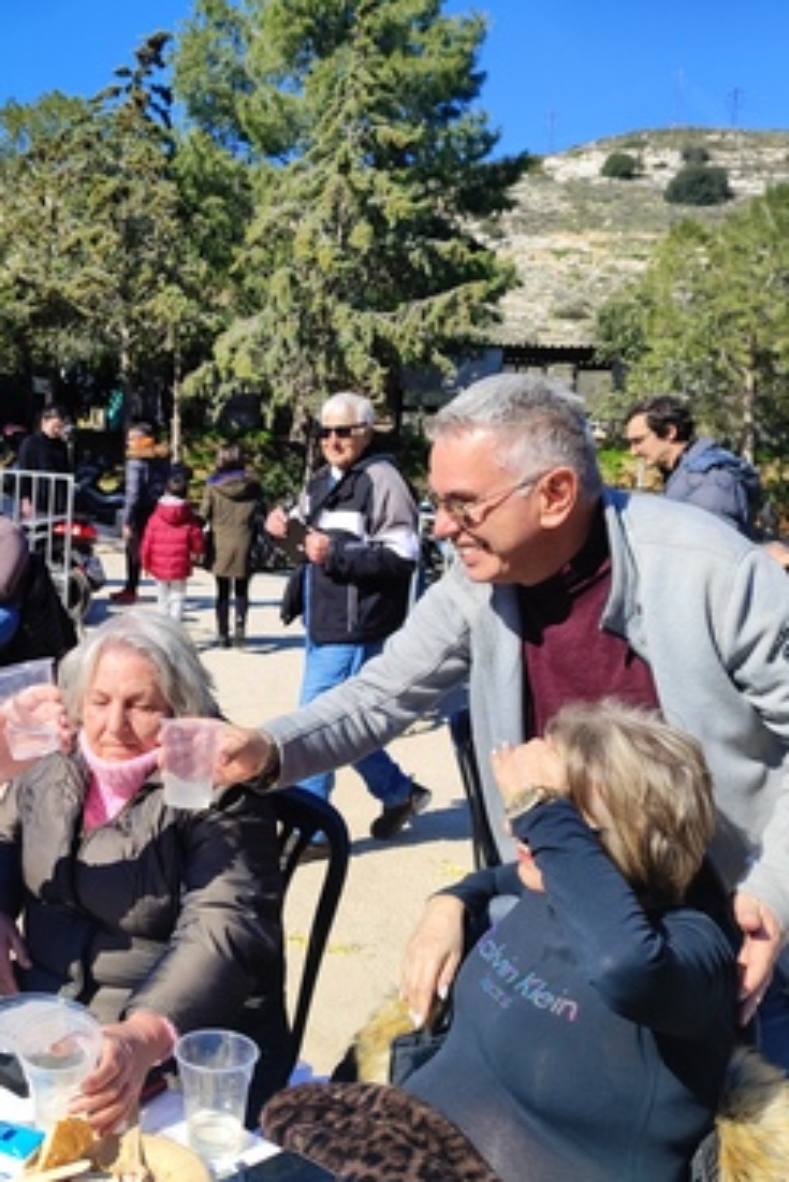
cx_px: 180
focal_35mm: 34
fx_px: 1117
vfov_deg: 55.8
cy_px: 585
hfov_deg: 37.8
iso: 50
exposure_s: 1/710
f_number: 1.89
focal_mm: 5.89
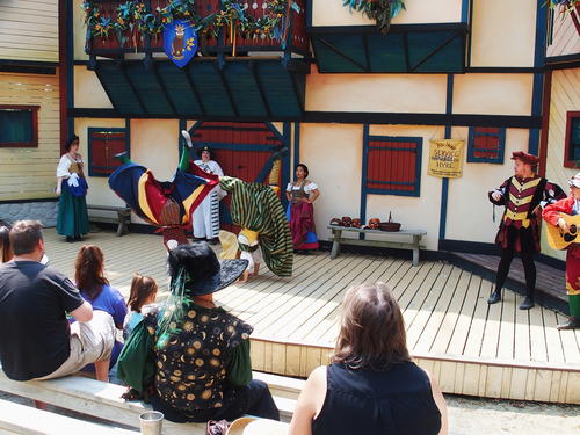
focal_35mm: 28
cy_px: 218
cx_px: 290
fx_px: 469
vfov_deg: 49.7
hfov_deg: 63.4
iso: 100
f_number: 3.5
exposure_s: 1/125
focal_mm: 6
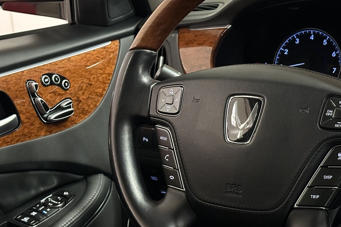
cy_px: 135
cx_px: 212
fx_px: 776
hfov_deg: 24.7
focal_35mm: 82
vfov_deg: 16.6
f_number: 1.78
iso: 500
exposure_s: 1/30
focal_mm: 6.86
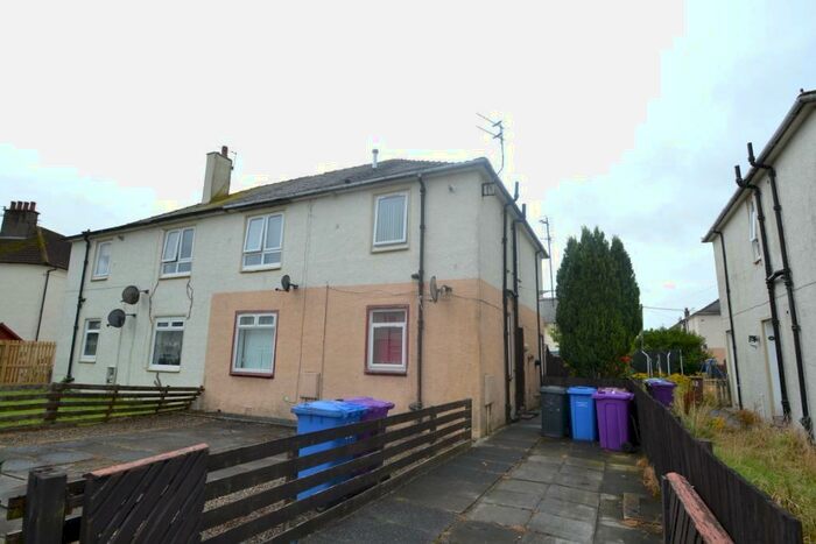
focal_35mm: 18
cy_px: 272
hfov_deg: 90.0
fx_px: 408
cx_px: 408
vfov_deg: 67.4
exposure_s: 1/200
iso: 100
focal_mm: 12
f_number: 7.1
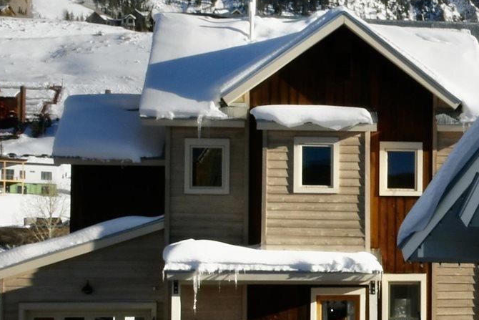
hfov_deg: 17.3
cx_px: 645
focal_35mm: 110
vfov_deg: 12.4
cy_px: 219
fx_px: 1464
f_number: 22
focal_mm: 16
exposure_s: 1/60
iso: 100
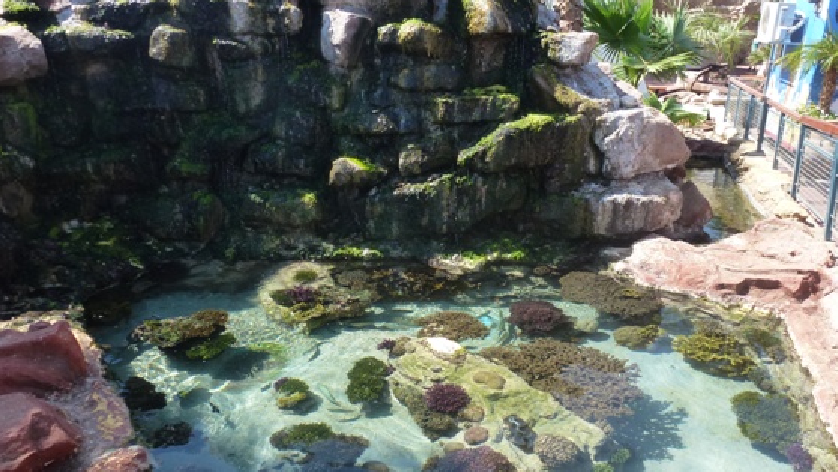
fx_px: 667
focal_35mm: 30
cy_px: 284
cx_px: 402
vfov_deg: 38.8
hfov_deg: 64.3
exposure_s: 1/320
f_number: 4
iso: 160
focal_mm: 4.3
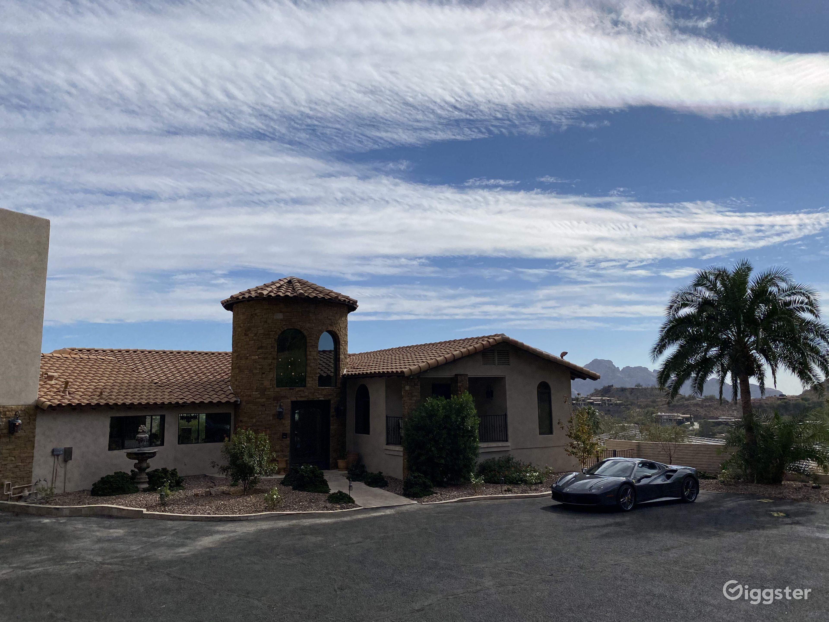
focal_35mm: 26
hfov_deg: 67.3
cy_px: 311
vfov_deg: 53.1
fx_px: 623
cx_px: 414
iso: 32
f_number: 1.8
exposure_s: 1/9615
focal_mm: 4.25
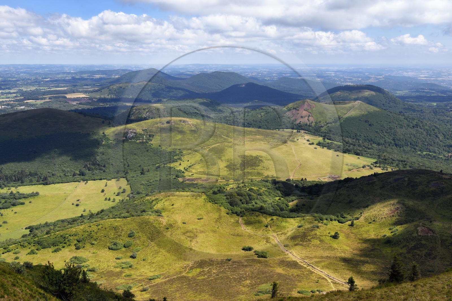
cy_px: 150
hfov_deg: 48.5
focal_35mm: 40
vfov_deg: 33.3
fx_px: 502
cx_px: 226
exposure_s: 1/400
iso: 200
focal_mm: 40
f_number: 9
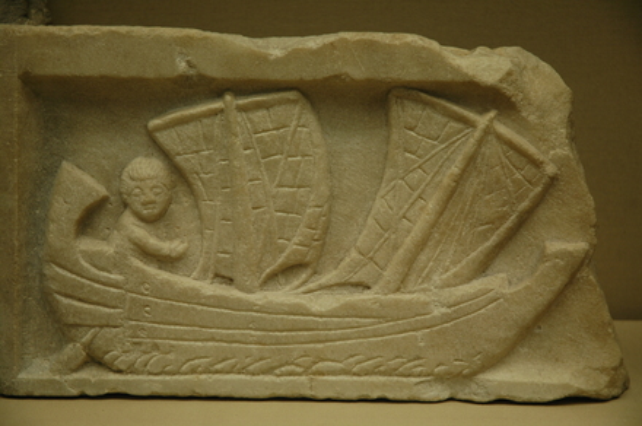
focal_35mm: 98
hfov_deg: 21.0
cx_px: 321
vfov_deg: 14.0
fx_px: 1736
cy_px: 213
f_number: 4.5
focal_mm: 65
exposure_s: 1/15
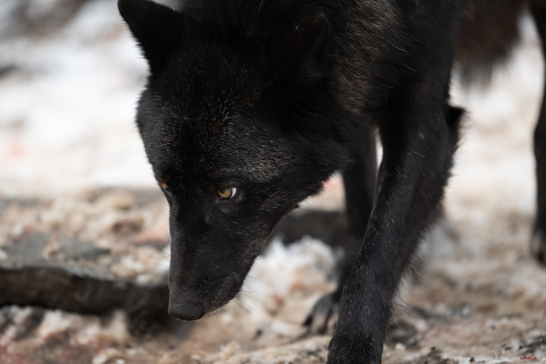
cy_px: 182
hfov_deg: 5.2
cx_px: 273
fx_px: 6066
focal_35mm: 400
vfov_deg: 3.4
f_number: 3.2
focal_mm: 400
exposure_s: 1/1600
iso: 1250
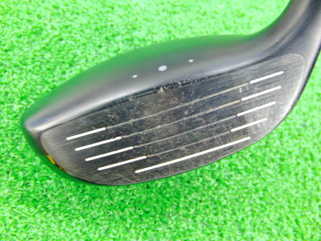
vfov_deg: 38.7
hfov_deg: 50.1
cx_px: 160
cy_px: 120
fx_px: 343
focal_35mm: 37
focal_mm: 6.42
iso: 400
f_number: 3.6
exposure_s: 1/6
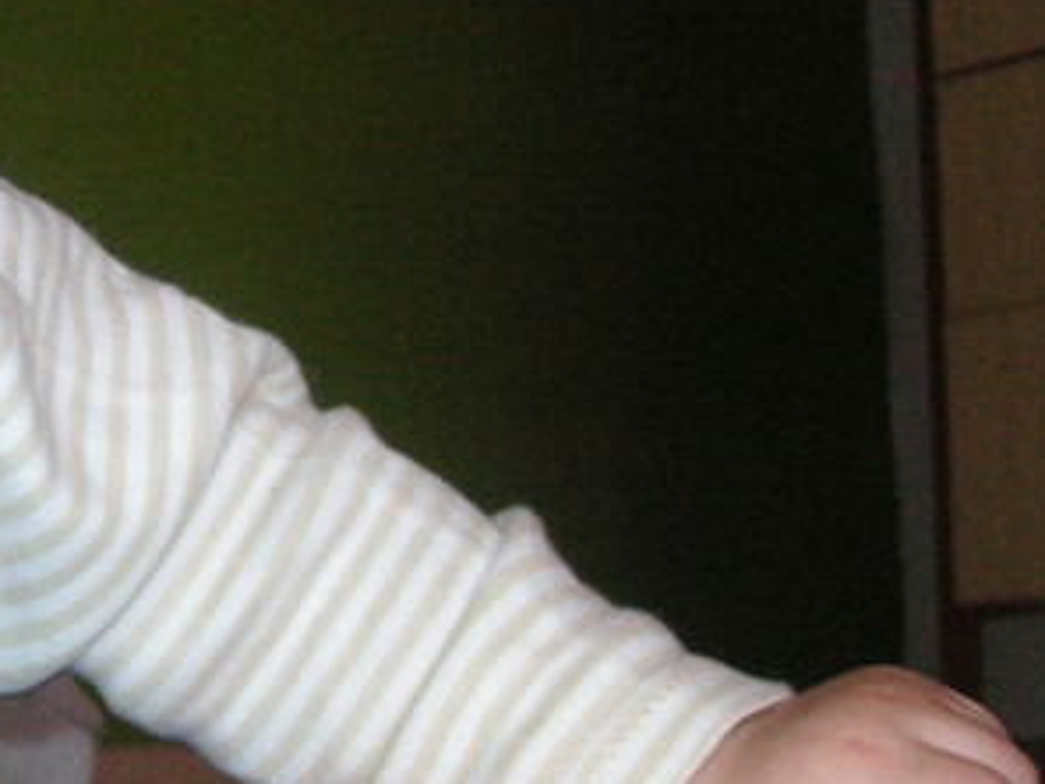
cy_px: 332
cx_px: 74
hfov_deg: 19.2
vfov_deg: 14.8
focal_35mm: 100
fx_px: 3019
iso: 160
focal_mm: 6.1
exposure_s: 1/45
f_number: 2.8
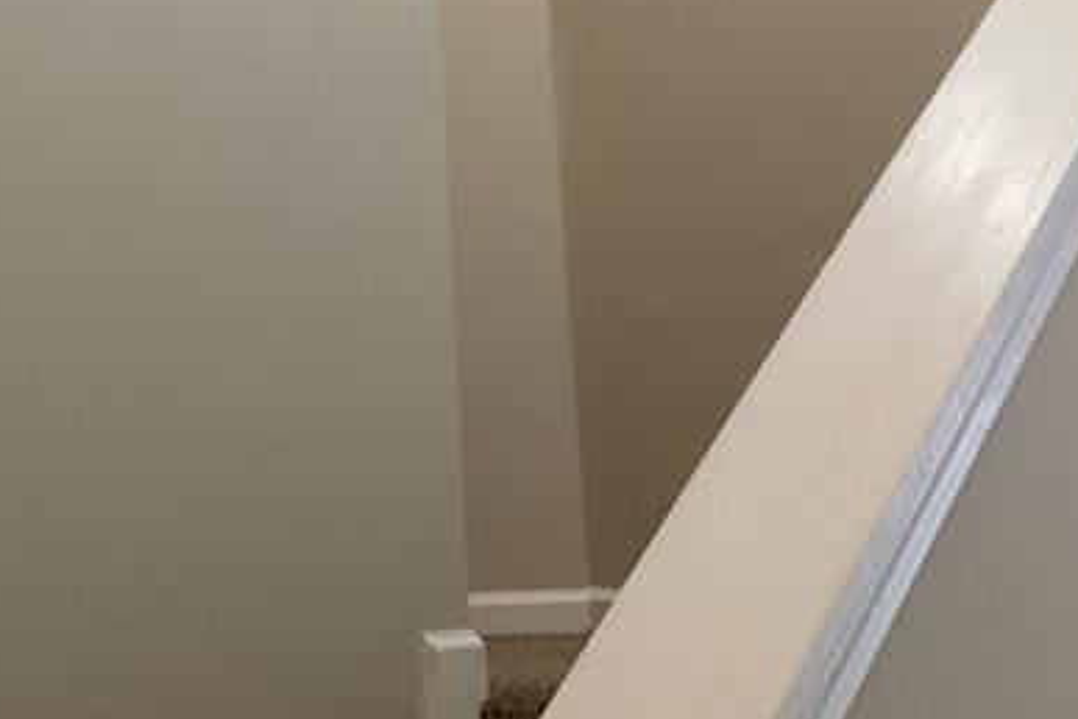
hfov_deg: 31.2
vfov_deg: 20.5
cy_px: -17
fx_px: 1916
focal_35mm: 64
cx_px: 357
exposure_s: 1/60
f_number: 2.4
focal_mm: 3.3
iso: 250
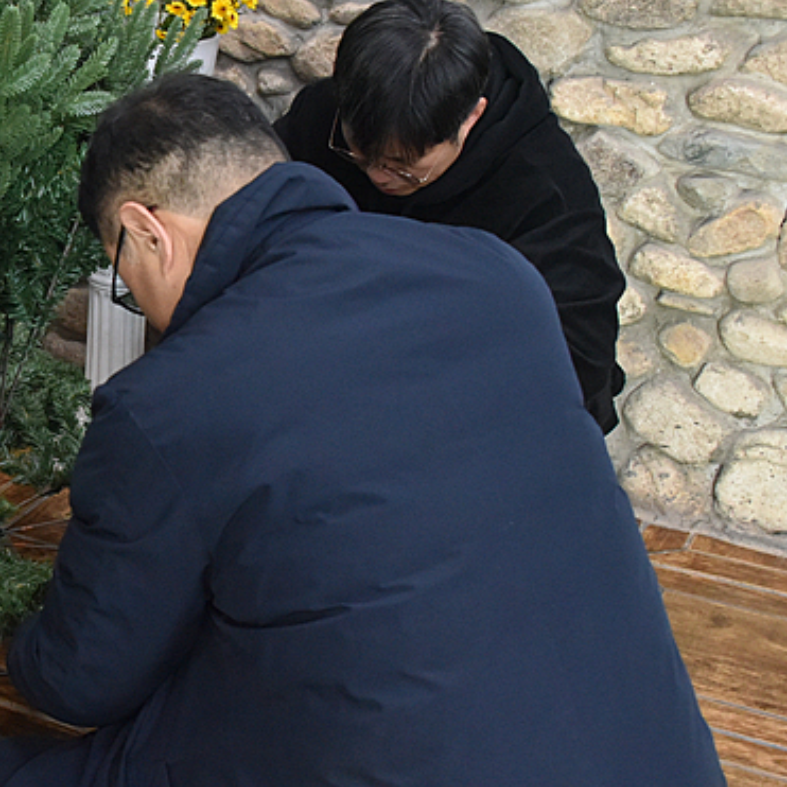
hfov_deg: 22.2
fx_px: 1929
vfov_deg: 23.1
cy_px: 406
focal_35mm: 75
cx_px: 4
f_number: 5.6
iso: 2800
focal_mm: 32
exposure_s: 1/125
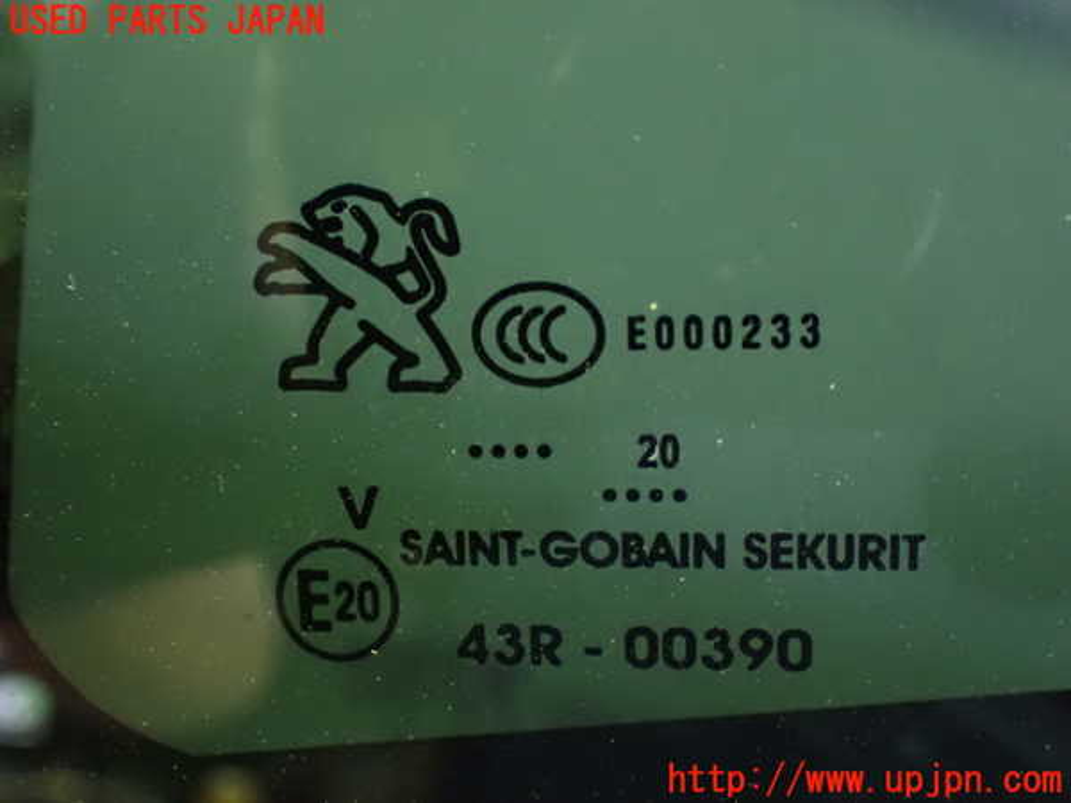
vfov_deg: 32.9
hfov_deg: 42.9
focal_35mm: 44
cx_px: 536
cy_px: 402
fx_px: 1361
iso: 1600
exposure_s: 1/15
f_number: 2.9
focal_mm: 7.84
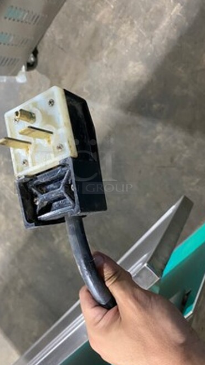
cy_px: 165
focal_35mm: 35
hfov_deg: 33.5
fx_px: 338
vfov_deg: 56.5
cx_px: 76
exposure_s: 1/58
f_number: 1.8
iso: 500
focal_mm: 4.25
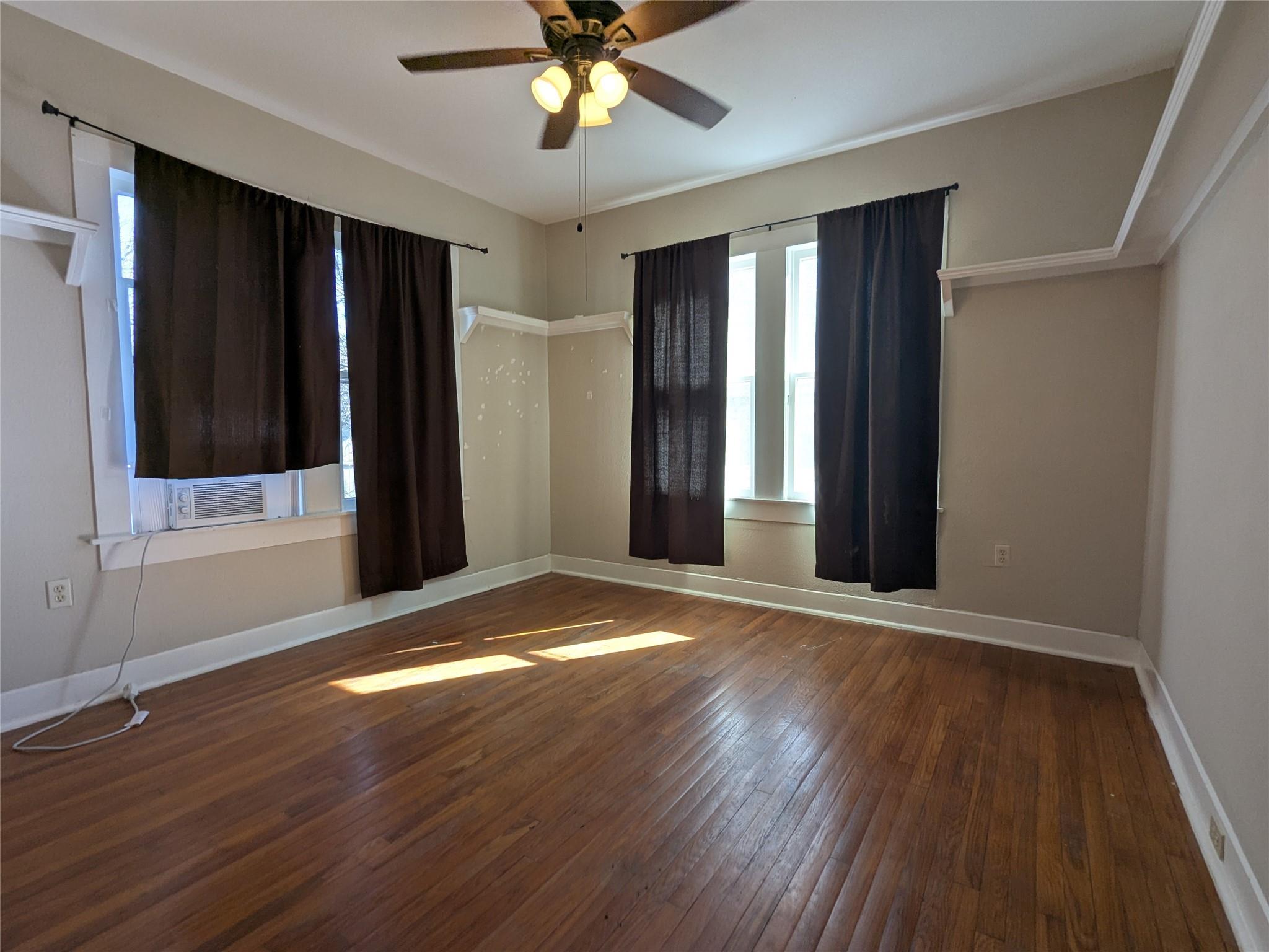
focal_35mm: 16
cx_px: 634
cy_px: 476
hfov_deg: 94.5
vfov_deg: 78.1
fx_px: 587
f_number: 2.2
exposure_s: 1/163
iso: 92
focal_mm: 2.35
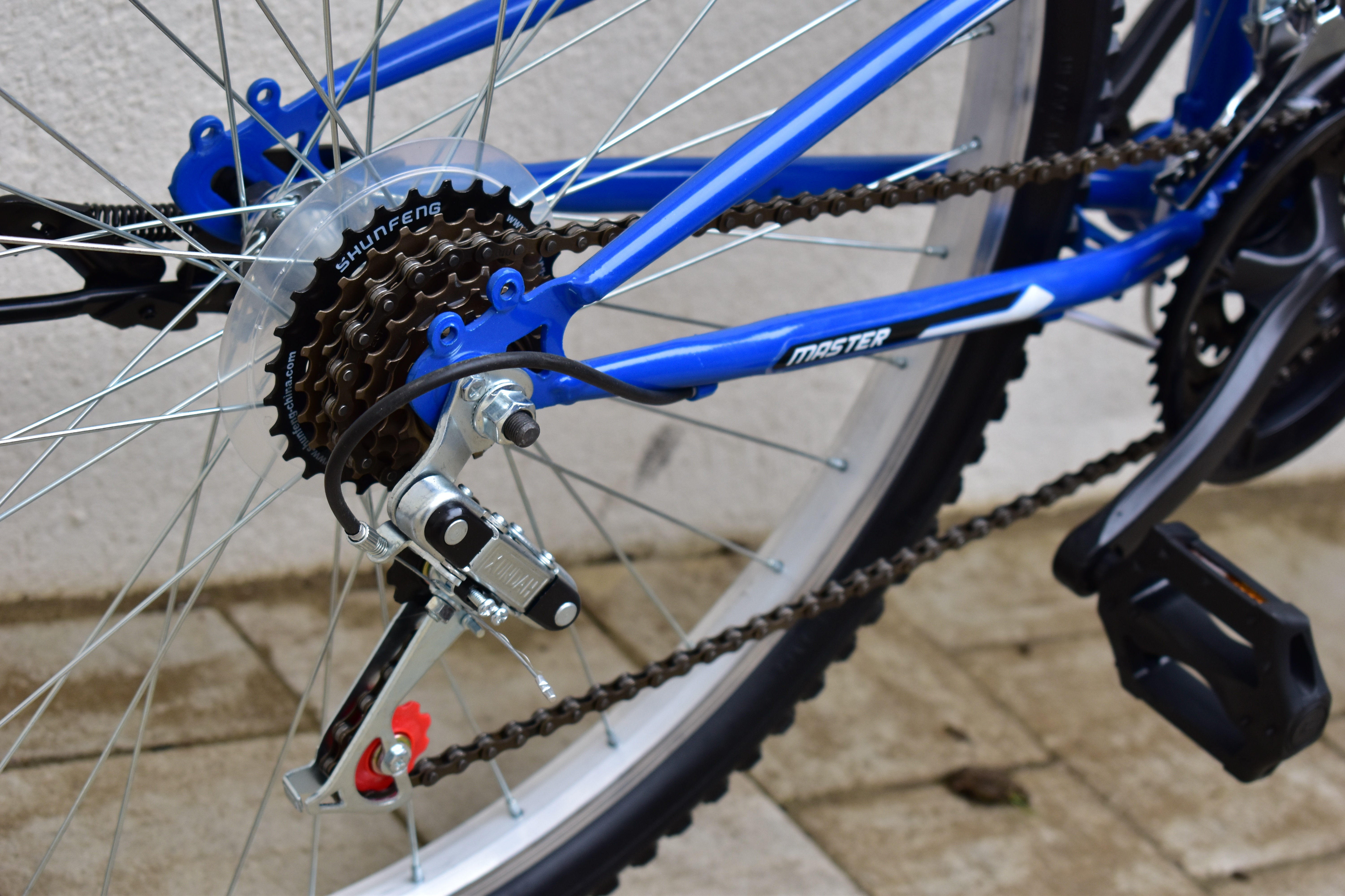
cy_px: 448
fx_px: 3082
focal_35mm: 82
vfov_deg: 16.6
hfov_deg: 24.6
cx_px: 672
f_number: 5.6
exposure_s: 1/100
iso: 400
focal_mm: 55
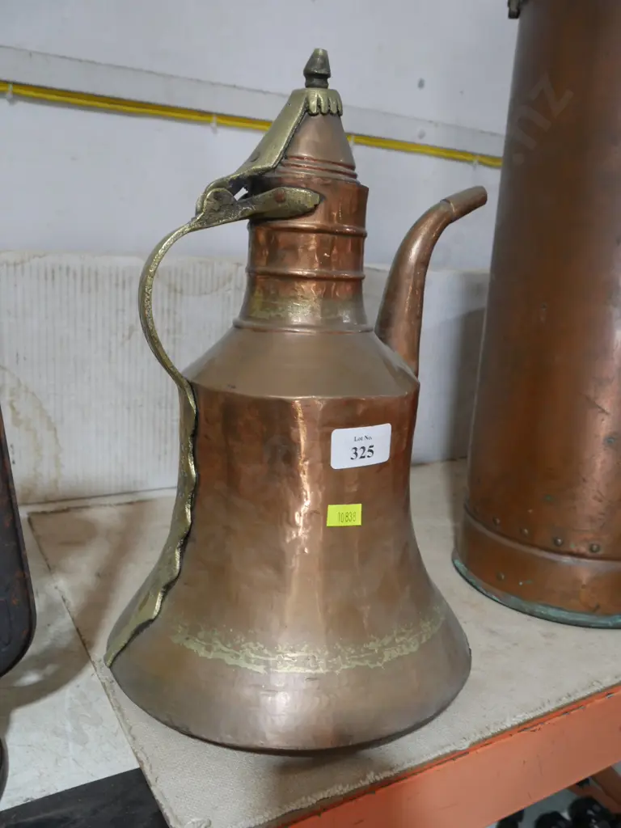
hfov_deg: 49.7
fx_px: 670
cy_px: 414
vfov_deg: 63.4
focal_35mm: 28
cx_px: 310
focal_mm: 14
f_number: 5.6
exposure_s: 1/60
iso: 1250
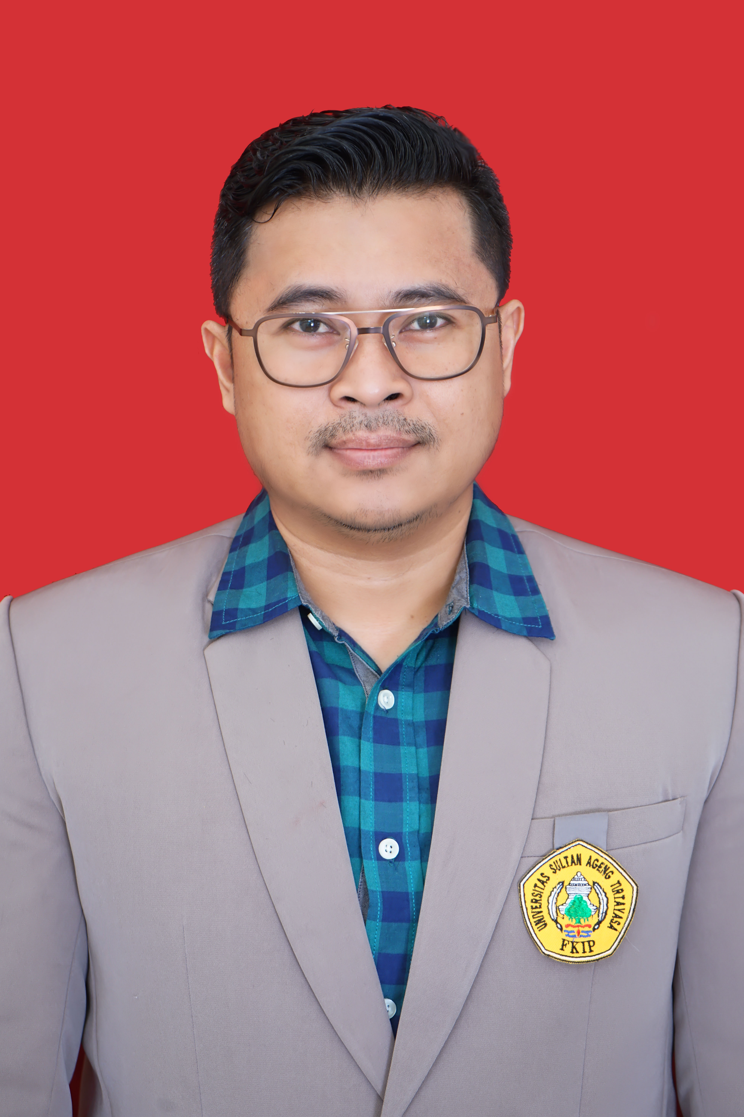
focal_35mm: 59
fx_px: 1829
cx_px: 372
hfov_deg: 23.0
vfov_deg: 33.9
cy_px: 558
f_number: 5
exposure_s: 1/80
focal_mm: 59
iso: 200
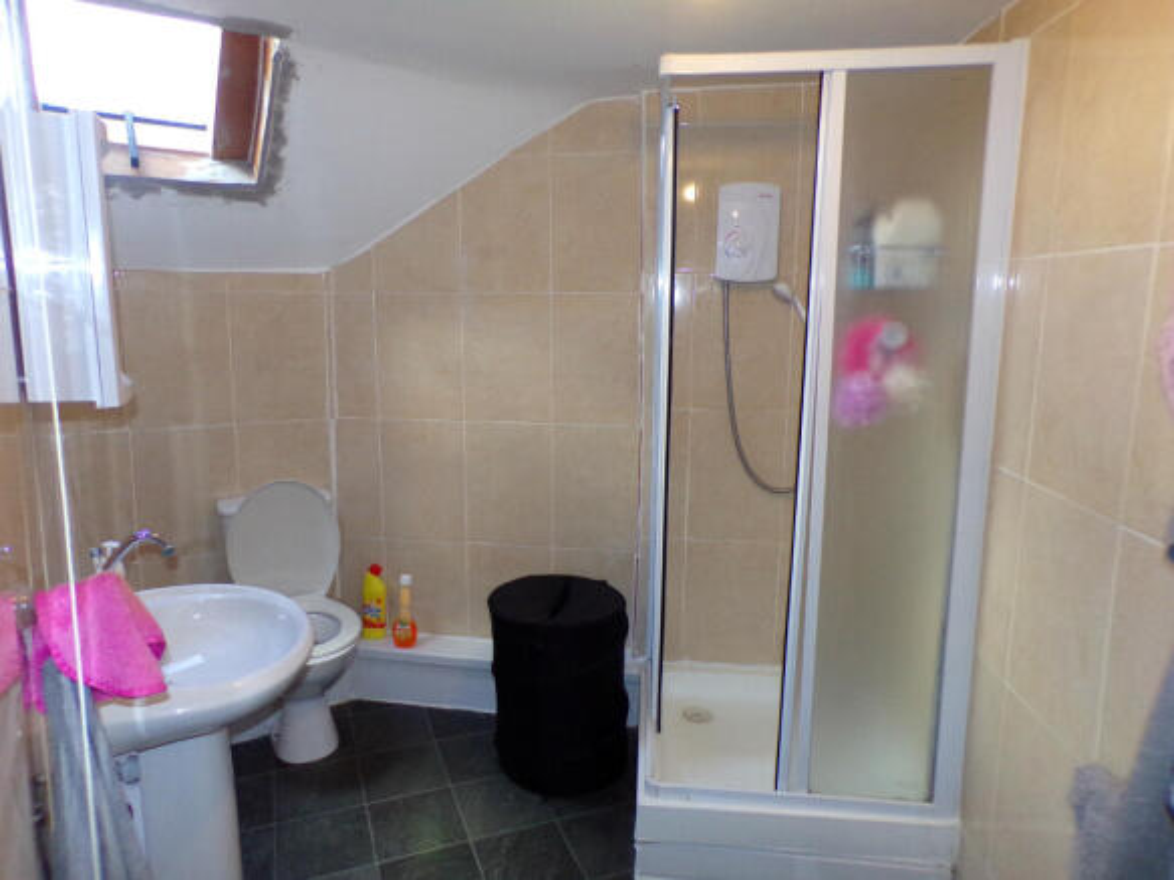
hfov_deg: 71.6
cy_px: 440
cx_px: 587
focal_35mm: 24
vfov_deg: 56.8
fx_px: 814
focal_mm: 4.3
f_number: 3
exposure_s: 1/34
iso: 200
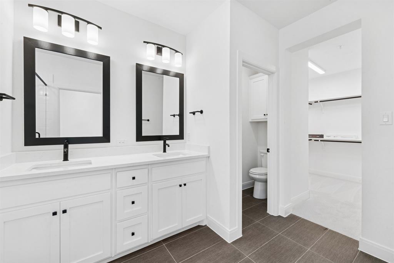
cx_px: 197
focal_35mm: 14
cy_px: 132
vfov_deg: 81.2
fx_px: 153
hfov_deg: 104.2
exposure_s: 1/2
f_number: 16
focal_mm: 14
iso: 100
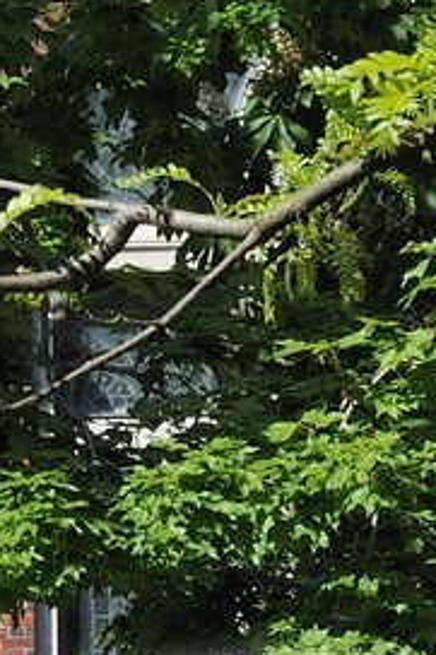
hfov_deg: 3.3
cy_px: 1399
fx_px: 7494
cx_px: 275
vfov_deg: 4.9
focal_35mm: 412
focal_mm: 70
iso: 200
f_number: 11
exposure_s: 1/160
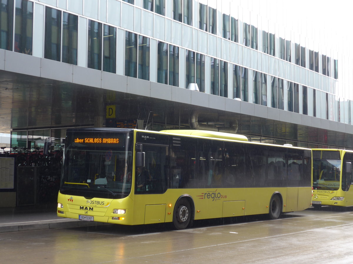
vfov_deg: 23.7
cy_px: 132
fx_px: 632
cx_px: 176
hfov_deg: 31.2
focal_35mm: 62
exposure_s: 1/160
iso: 80
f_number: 3.7
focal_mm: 12.7
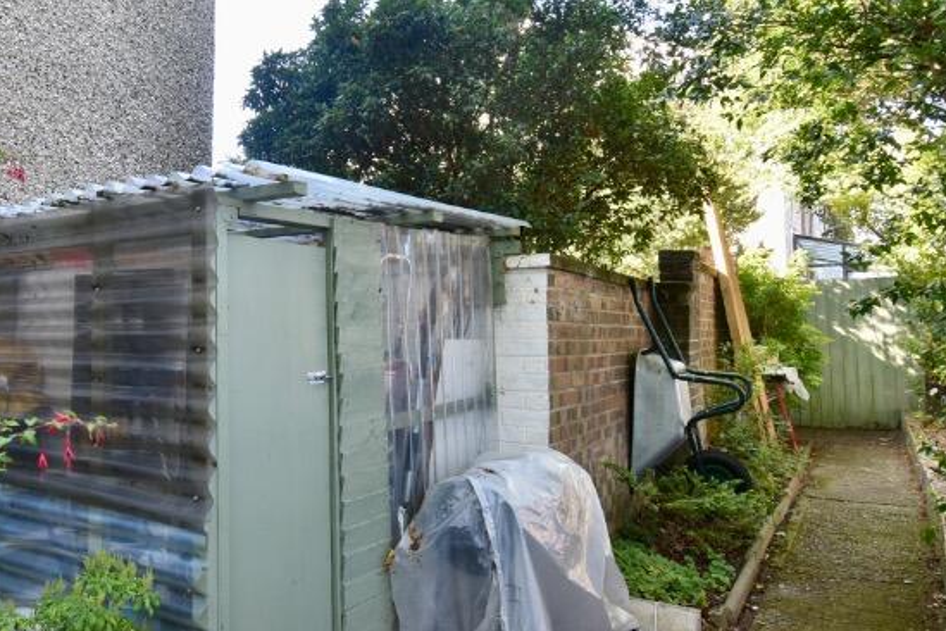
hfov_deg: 63.4
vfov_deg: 46.3
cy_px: 284
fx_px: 736
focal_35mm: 28
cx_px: 298
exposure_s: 1/30
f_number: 7.1
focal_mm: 10
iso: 200
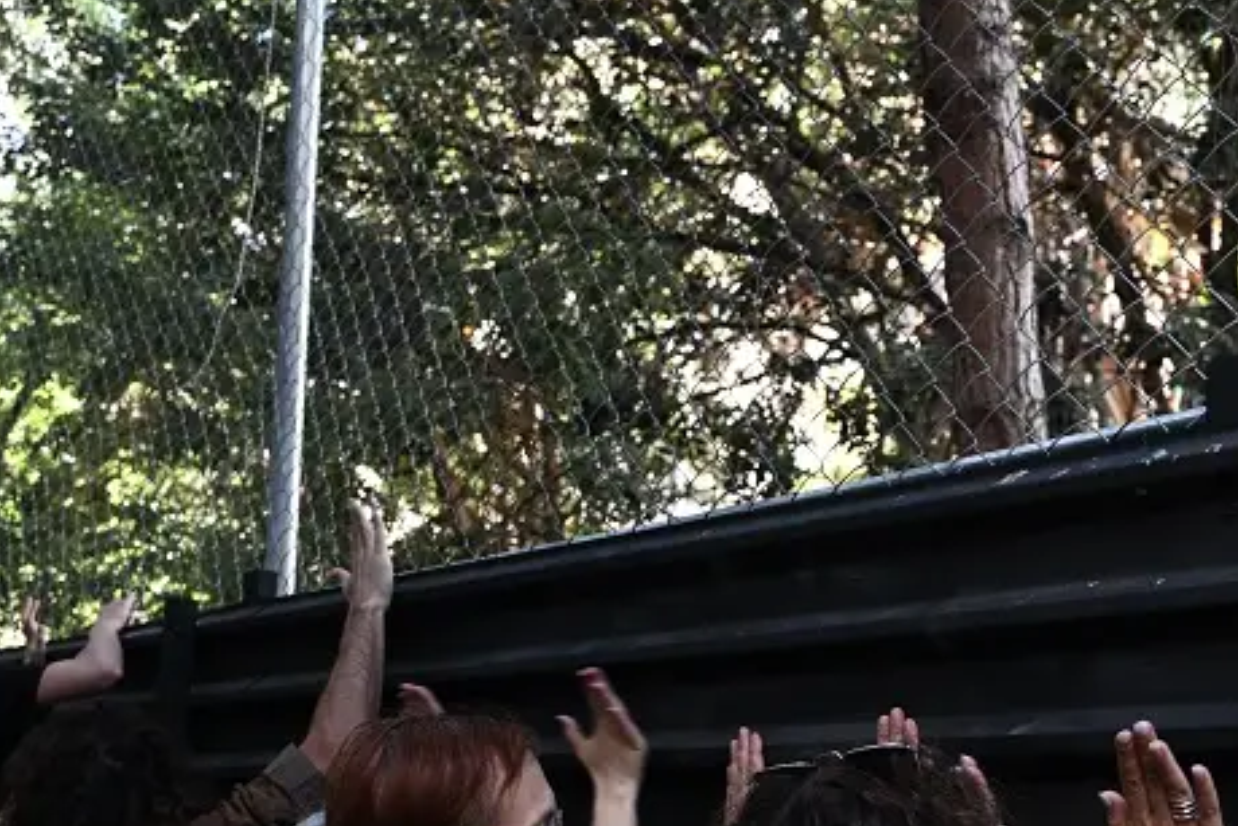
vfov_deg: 23.7
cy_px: 720
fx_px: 1926
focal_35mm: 56
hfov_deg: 35.6
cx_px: 554
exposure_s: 1/250
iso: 1600
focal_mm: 28
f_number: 5
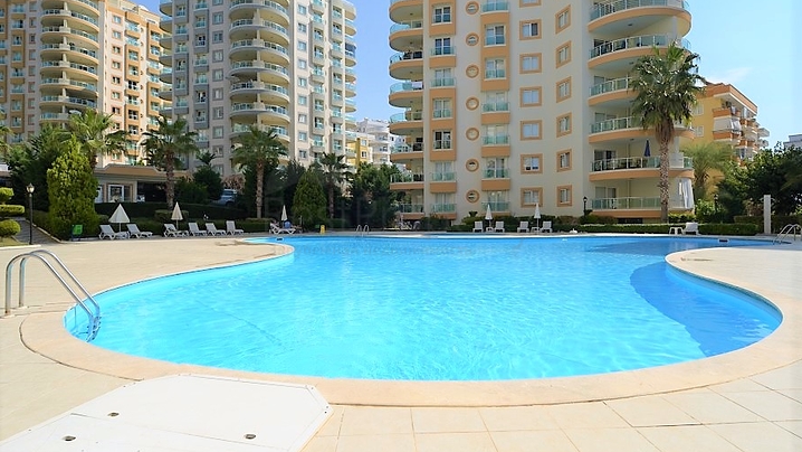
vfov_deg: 58.3
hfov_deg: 89.6
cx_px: 400
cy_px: 207
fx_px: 404
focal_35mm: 19
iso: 100
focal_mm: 12
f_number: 11
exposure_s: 1/250
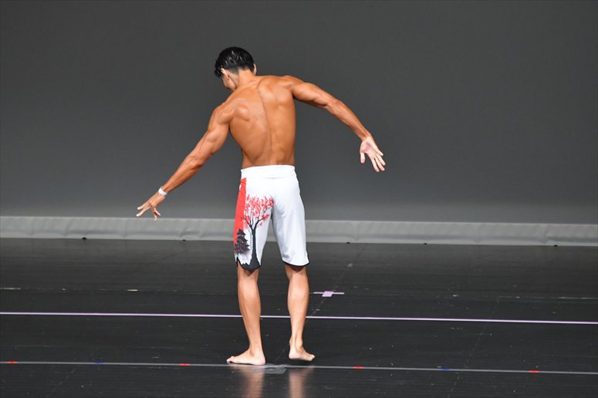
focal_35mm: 345
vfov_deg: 4.0
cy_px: 199
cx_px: 299
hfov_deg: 6.0
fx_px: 5728
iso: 4000
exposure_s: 1/400
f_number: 5.6
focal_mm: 230
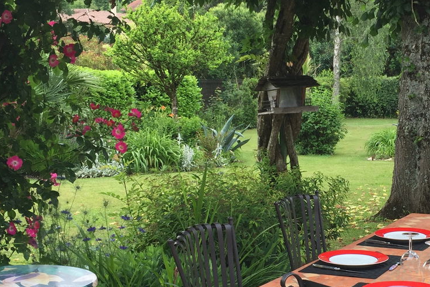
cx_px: 355
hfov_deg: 30.1
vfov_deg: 20.9
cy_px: 187
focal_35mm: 65
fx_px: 776
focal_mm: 4.15
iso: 32
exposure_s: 1/391
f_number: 2.2
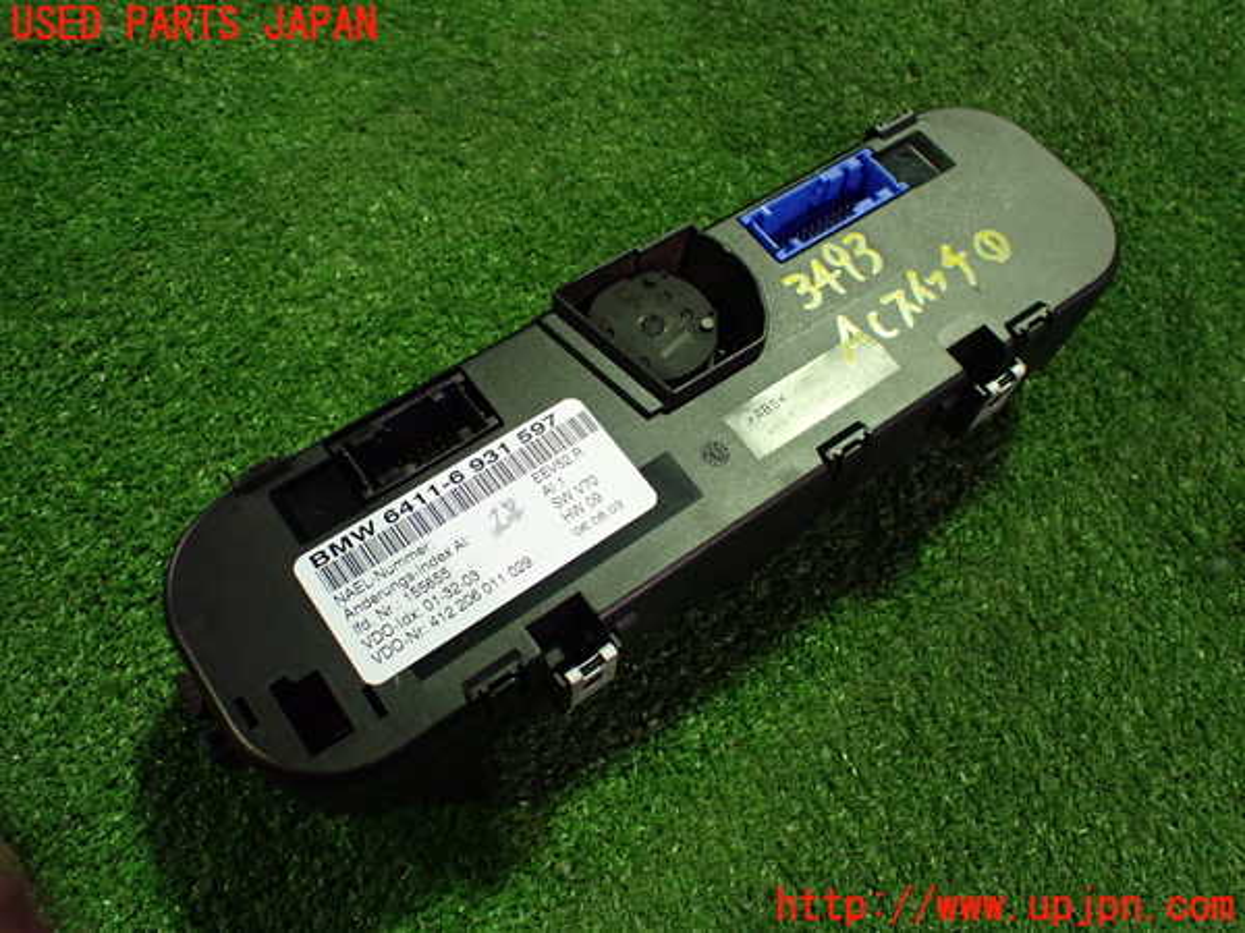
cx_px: 622
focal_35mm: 30
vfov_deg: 46.8
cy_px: 466
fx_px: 1079
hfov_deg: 60.0
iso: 800
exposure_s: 1/80
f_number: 2.3
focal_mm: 5.4
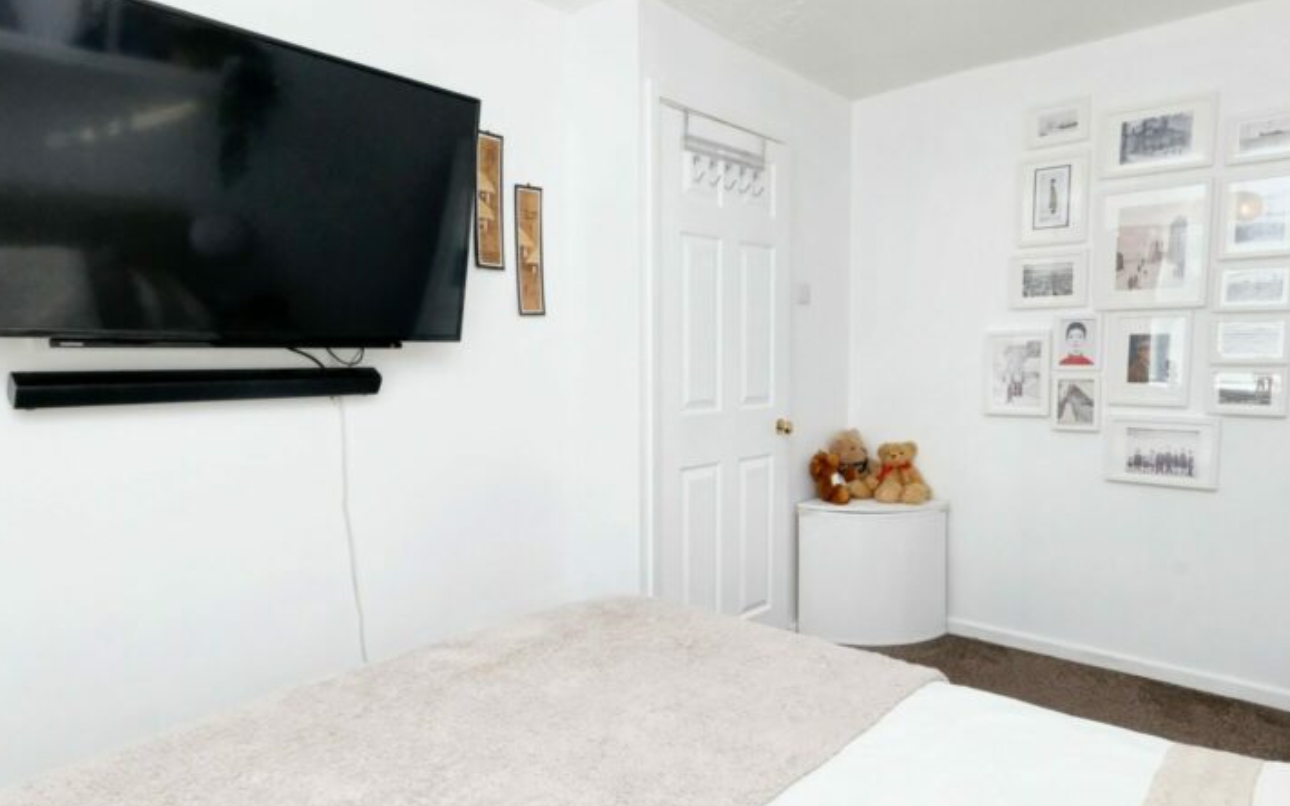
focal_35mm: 22
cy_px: 407
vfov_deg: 55.1
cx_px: 645
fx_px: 773
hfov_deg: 79.7
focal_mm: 10
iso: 4000
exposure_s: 1/220
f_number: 5.6
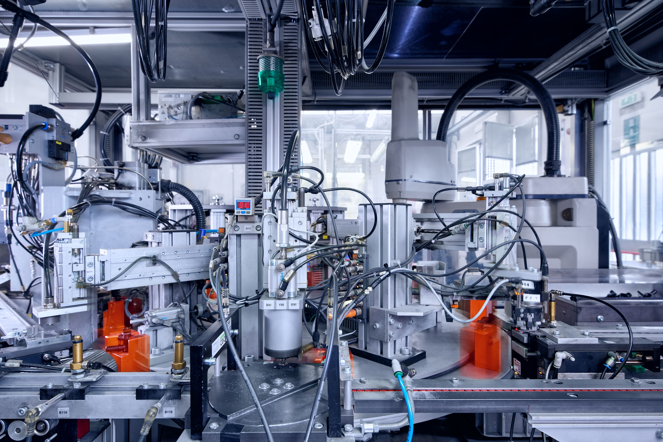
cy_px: 221
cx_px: 332
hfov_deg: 78.6
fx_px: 405
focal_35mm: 22
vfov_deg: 57.2
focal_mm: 22
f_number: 8
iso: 280
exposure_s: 1/6
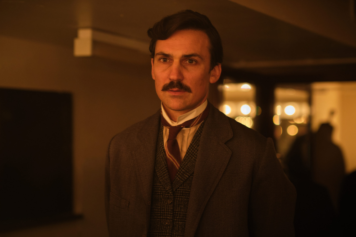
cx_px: 178
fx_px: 742
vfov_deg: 18.2
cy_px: 118
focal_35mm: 75
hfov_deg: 27.0
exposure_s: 1/125
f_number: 1.6
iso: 1600
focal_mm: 50
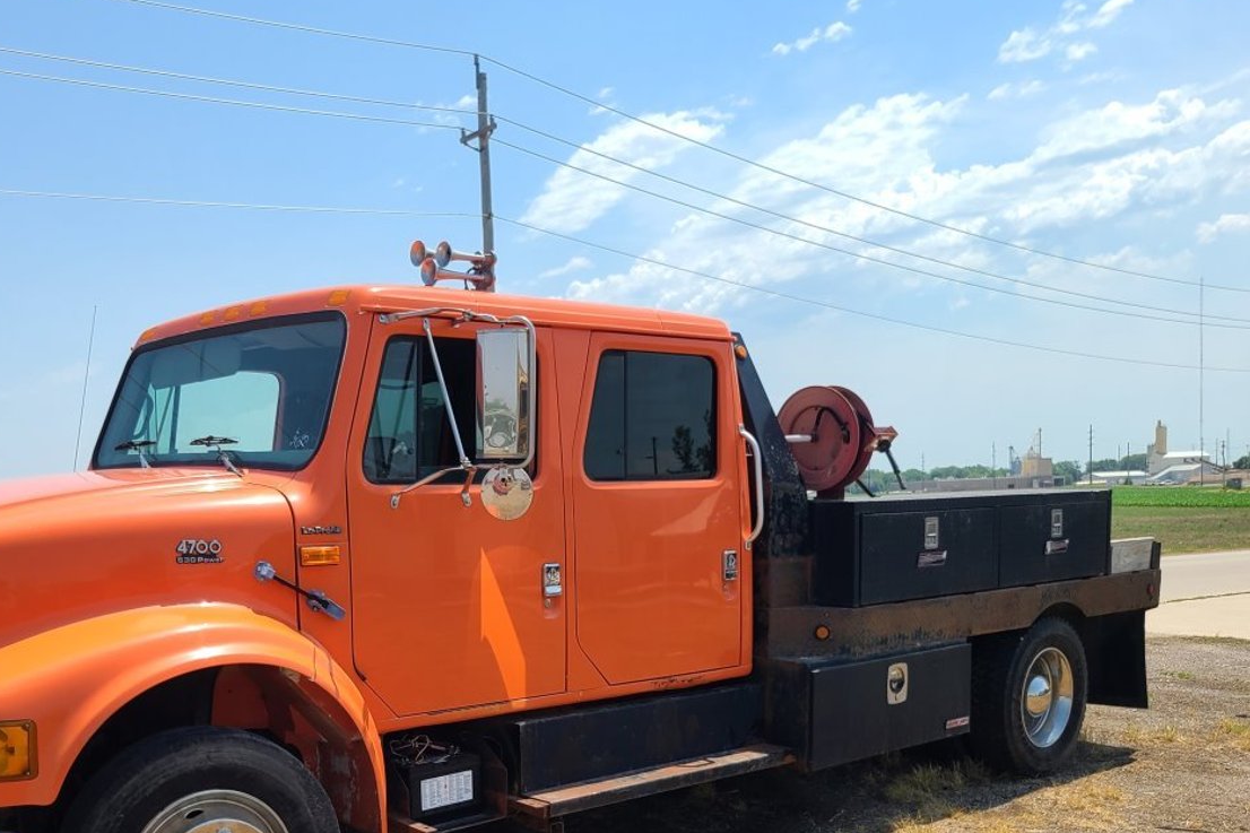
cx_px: 478
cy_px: 608
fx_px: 1284
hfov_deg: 51.4
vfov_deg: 35.3
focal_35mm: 37
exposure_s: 1/2168
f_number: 1.8
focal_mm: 5.4
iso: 40
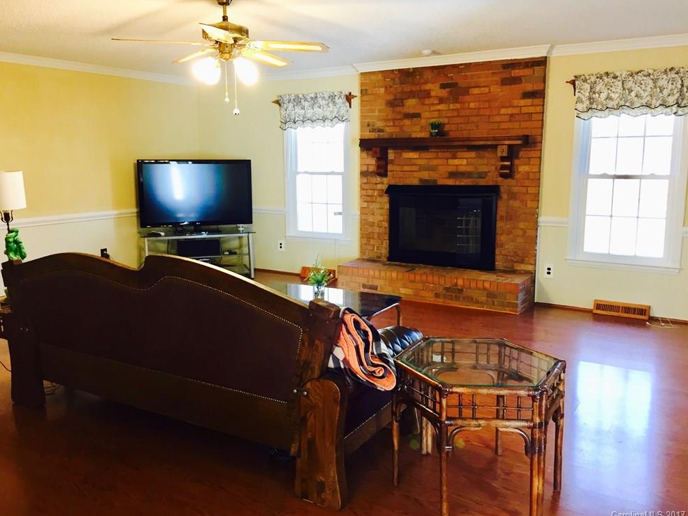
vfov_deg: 46.8
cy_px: 255
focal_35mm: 30
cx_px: 335
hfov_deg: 60.0
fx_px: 596
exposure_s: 1/30
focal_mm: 4.15
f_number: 2.2
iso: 80
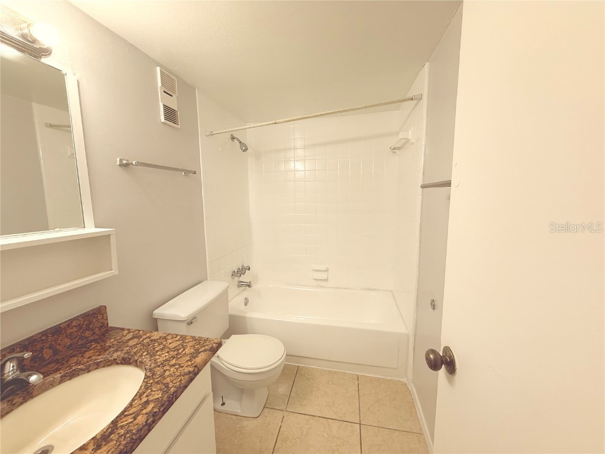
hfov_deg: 102.1
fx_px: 245
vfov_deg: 85.7
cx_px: 302
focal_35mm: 14
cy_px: 227
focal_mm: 2.22
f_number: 2.2
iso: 125
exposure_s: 1/120
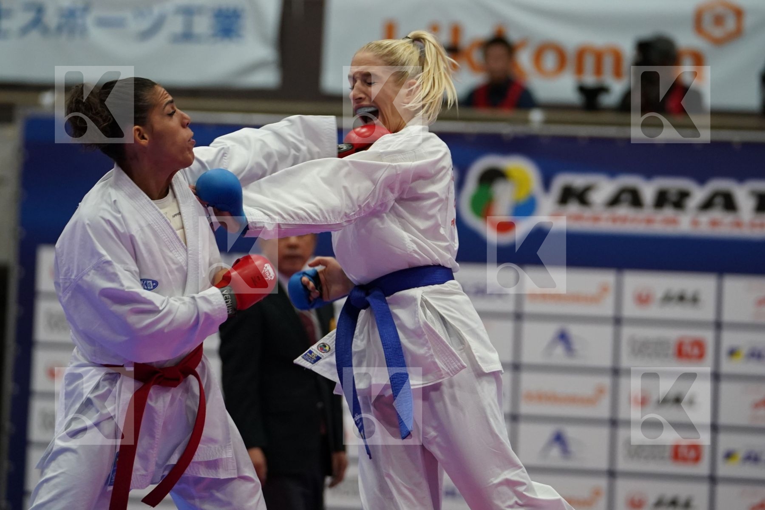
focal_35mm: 231
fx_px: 4908
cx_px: 382
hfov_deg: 8.9
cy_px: 255
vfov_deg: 5.9
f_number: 2.8
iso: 2500
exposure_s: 1/1000
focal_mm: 154
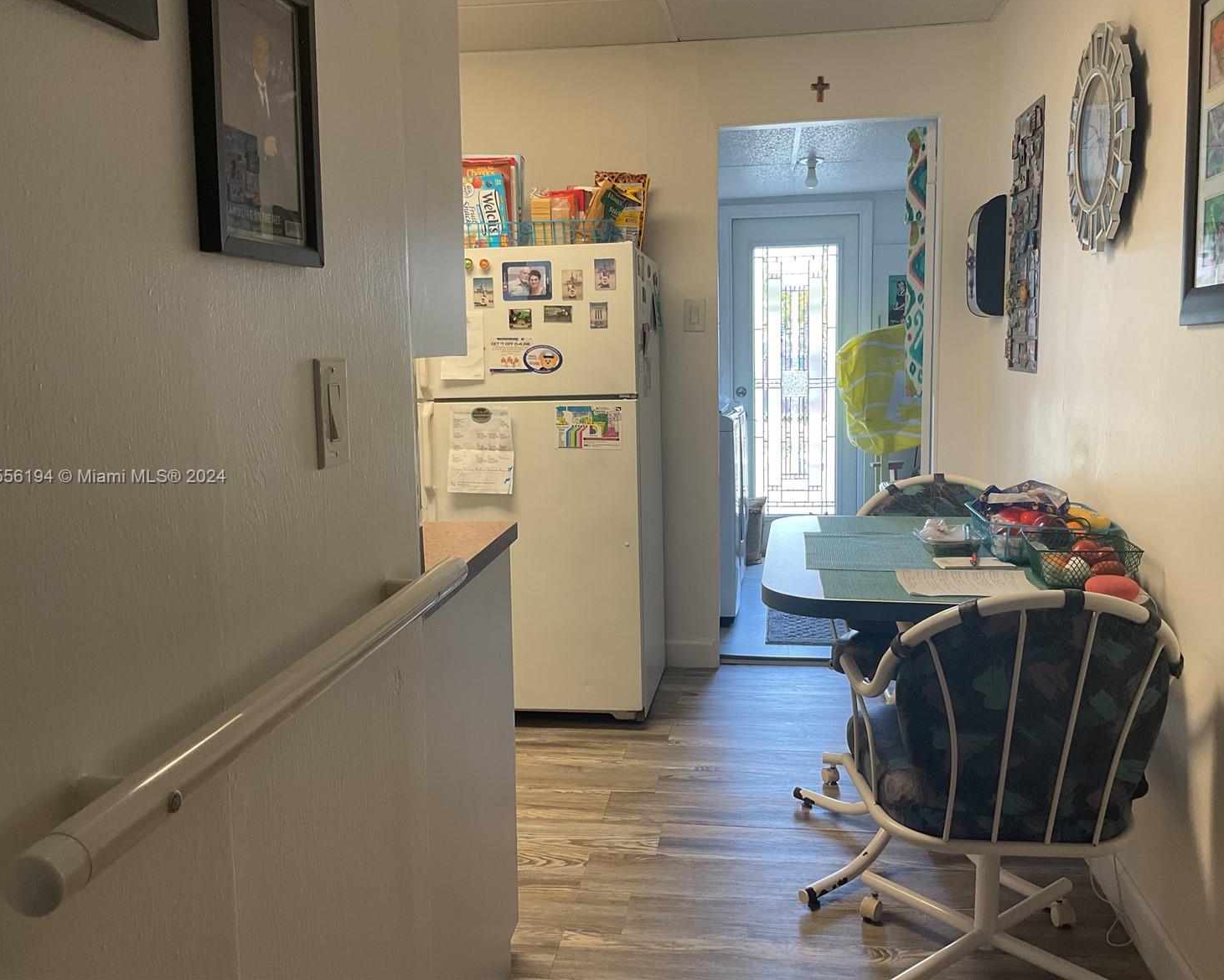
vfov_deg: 47.1
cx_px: 628
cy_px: 478
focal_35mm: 31
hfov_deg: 57.2
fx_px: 1123
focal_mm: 3
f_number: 1.8
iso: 40
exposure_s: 1/60
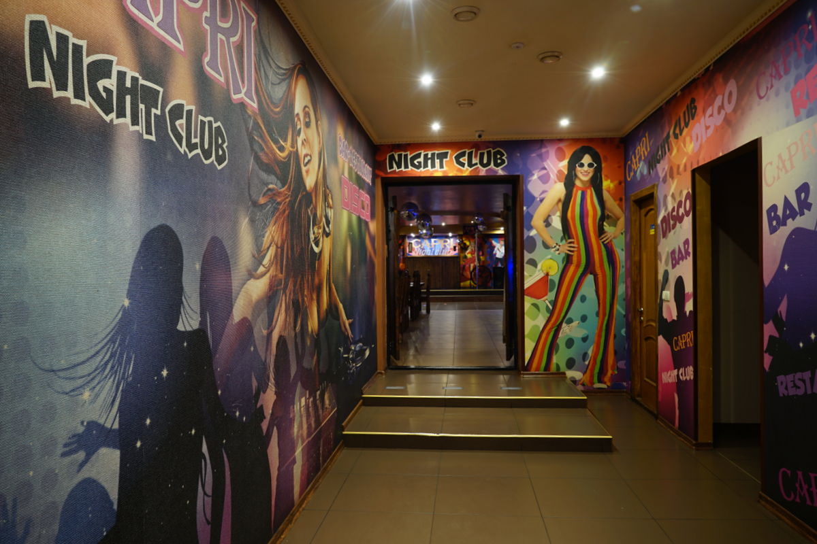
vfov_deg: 53.1
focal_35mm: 24
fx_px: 545
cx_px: 408
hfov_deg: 73.7
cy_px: 272
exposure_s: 2.5
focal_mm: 24
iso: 100
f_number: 9
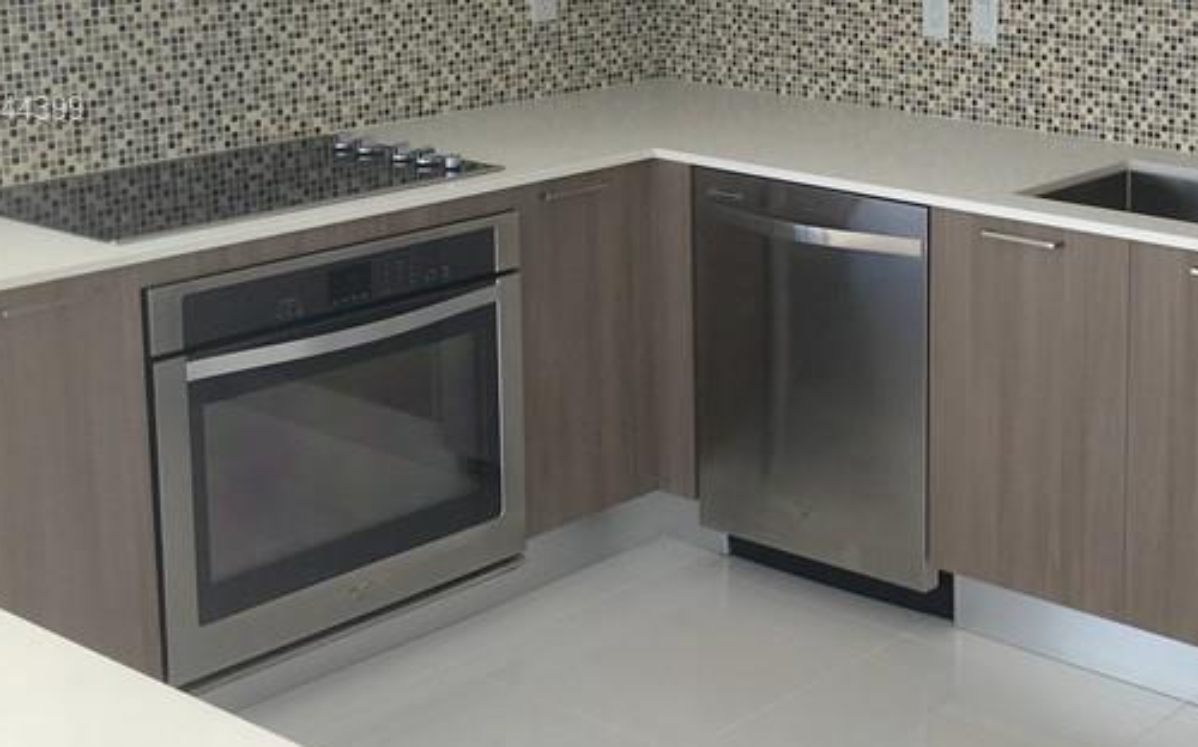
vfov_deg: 20.3
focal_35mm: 63
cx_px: 1061
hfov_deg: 31.1
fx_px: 2056
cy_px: 110
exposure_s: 1/154
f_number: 2.2
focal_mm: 4.15
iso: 25
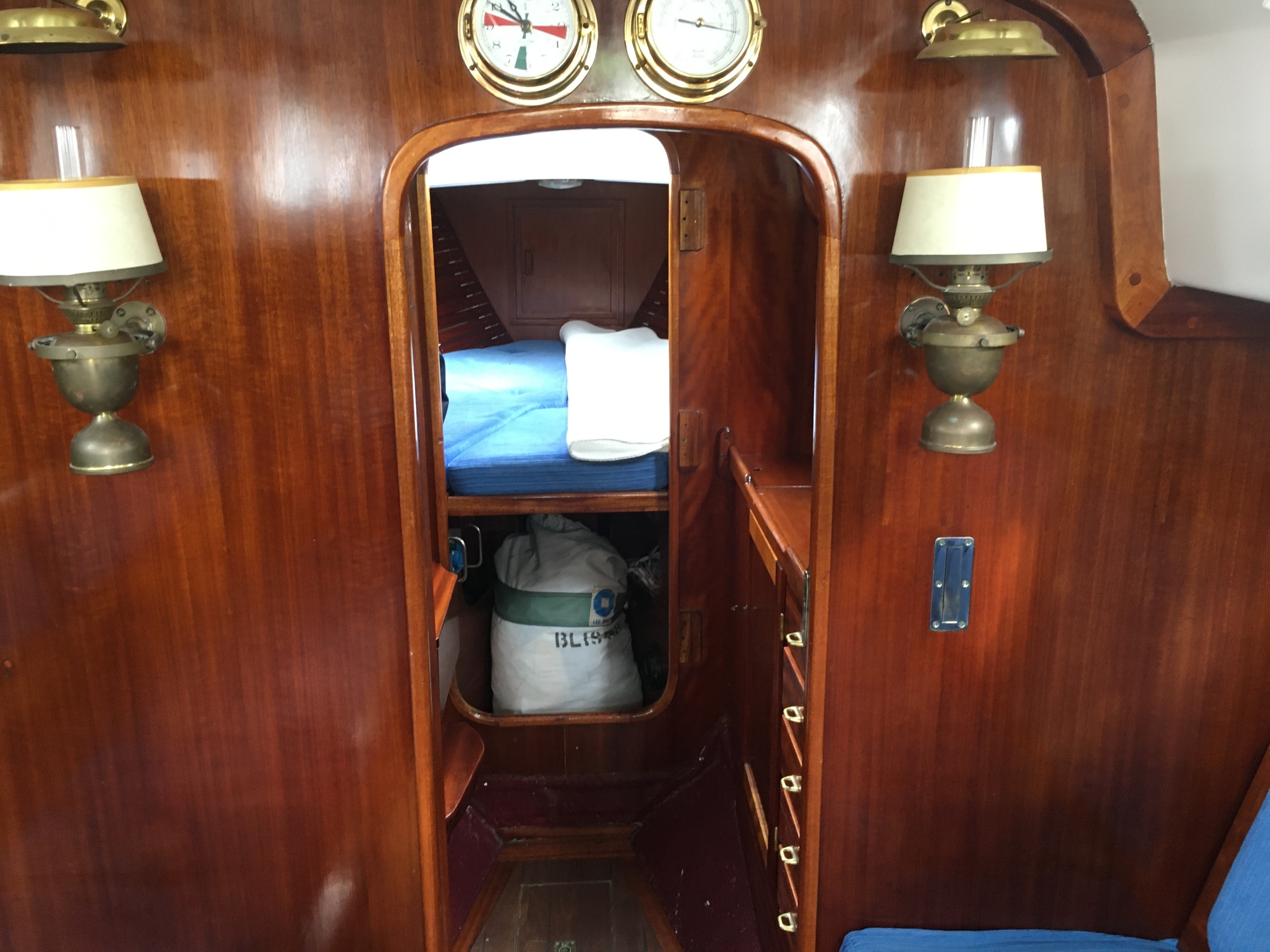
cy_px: 476
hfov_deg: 61.7
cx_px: 635
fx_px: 1064
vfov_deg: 48.2
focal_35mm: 29
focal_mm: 4.15
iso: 160
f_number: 2.2
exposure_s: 1/33
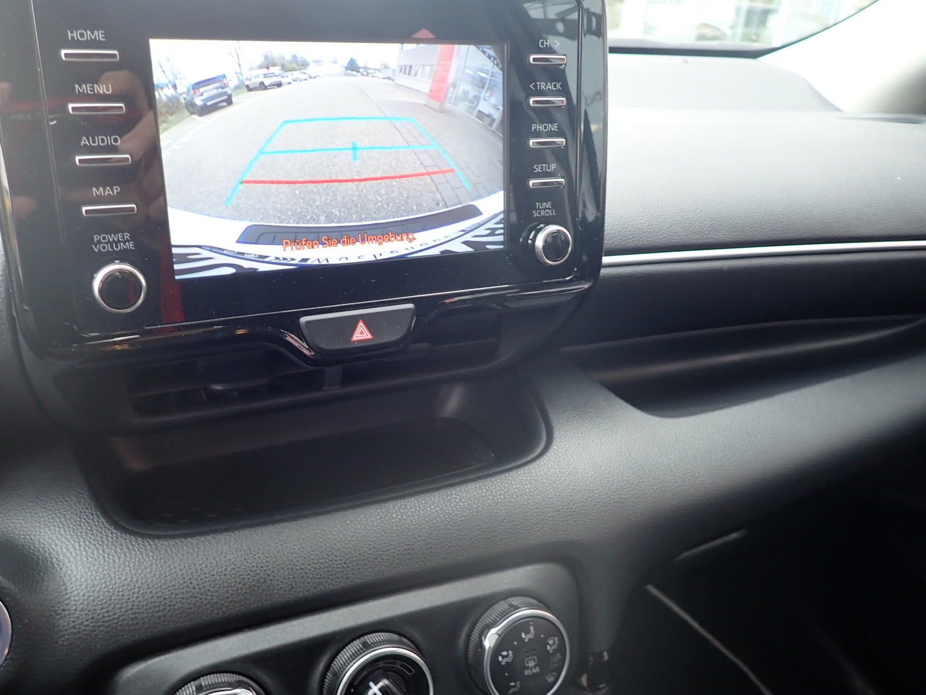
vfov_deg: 48.2
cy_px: 330
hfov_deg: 61.6
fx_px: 776
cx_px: 425
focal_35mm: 29
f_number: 2
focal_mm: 4.5
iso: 200
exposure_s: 1/50
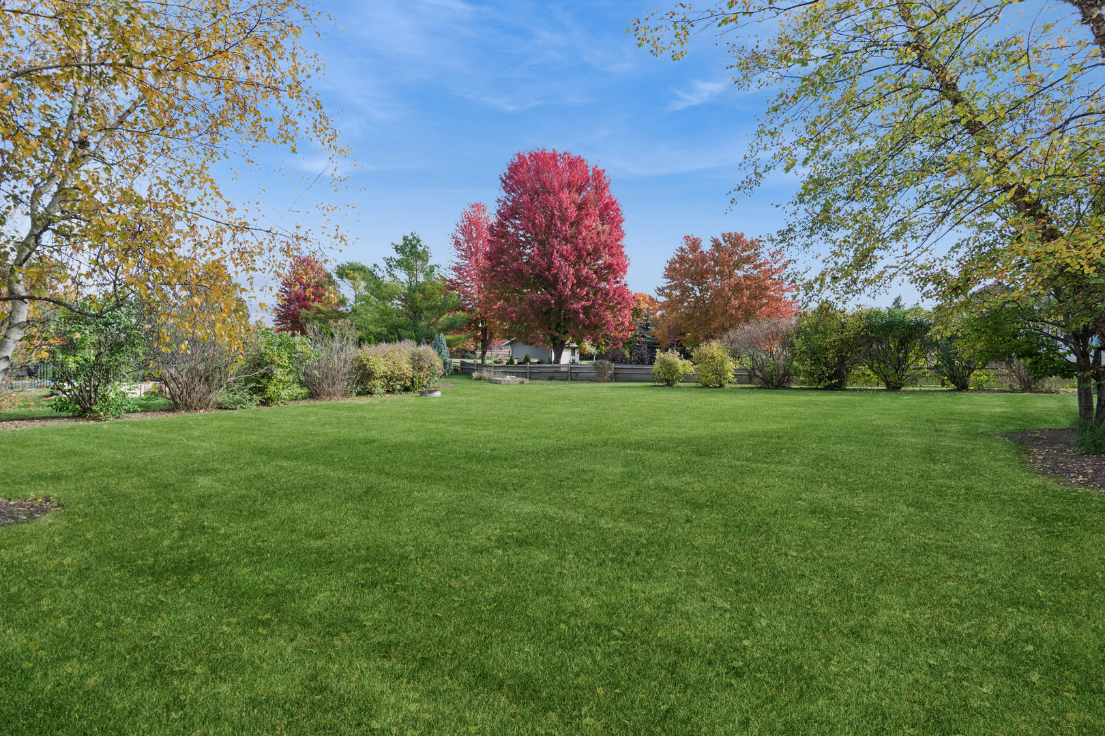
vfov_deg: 67.4
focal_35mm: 18
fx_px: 552
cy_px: 368
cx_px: 552
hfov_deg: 90.0
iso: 250
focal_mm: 12
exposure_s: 1/125
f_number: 8
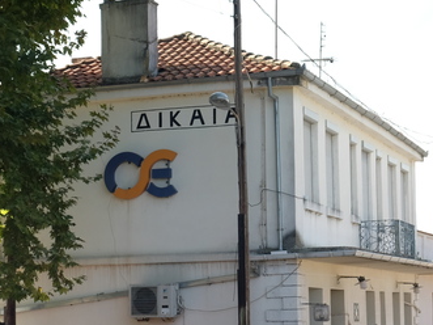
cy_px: 240
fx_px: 1150
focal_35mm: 92
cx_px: 147
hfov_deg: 21.2
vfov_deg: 16.0
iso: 200
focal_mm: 26.5
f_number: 5.6
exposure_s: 1/200
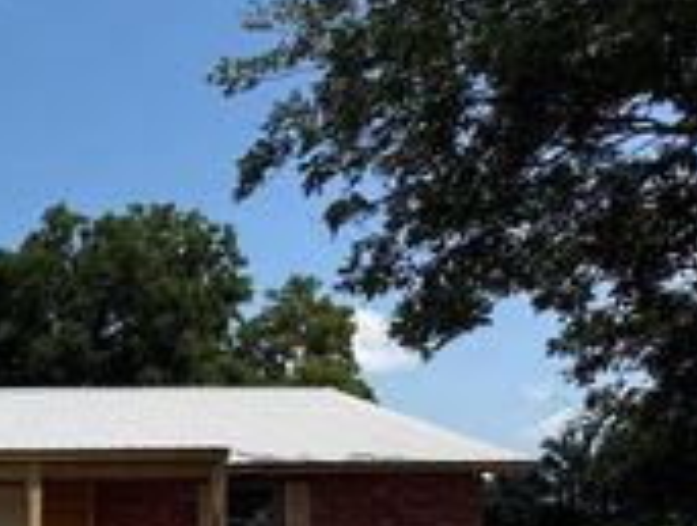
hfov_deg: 23.2
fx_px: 1412
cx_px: -306
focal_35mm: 70
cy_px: 593
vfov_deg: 20.1
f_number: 1.78
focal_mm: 6.76
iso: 80
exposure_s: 1/4673
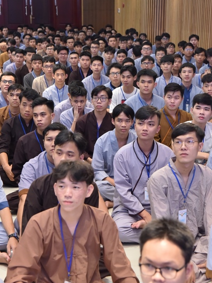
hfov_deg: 19.1
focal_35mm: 77
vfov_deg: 25.3
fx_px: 629
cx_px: 99
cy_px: 132
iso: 2500
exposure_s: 1/125
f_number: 5
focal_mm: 65
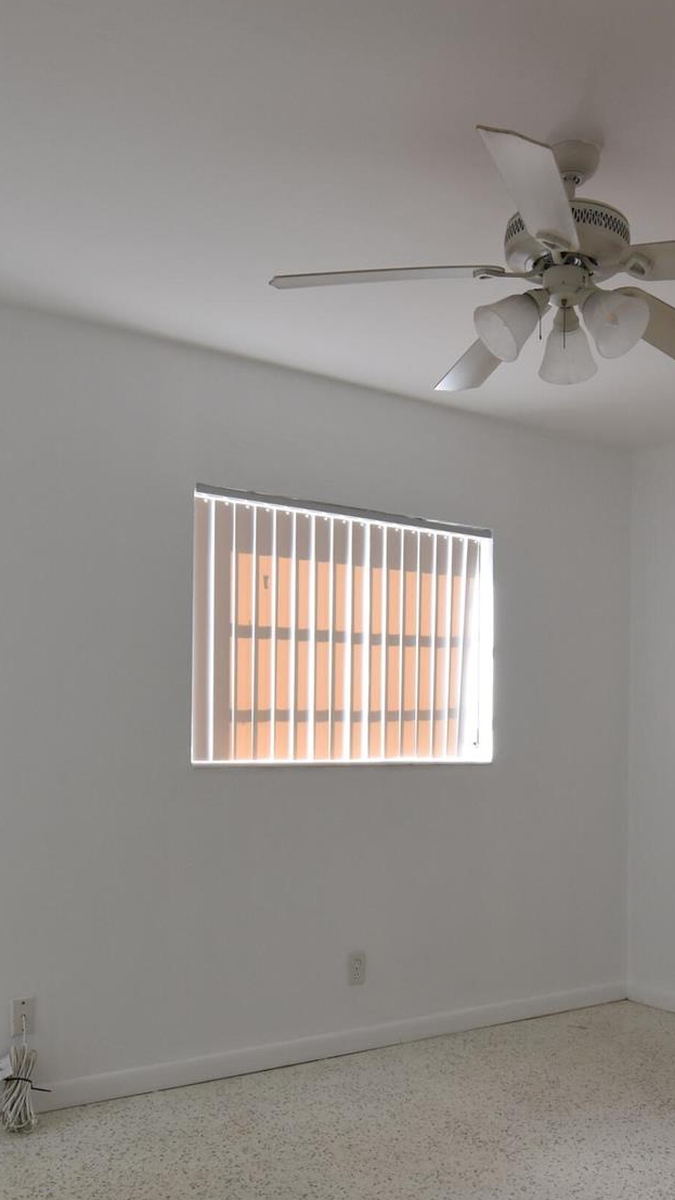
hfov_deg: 36.5
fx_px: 1017
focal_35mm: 32
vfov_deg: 60.4
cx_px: 420
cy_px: 731
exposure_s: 1/125
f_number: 5.6
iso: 400
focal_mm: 11
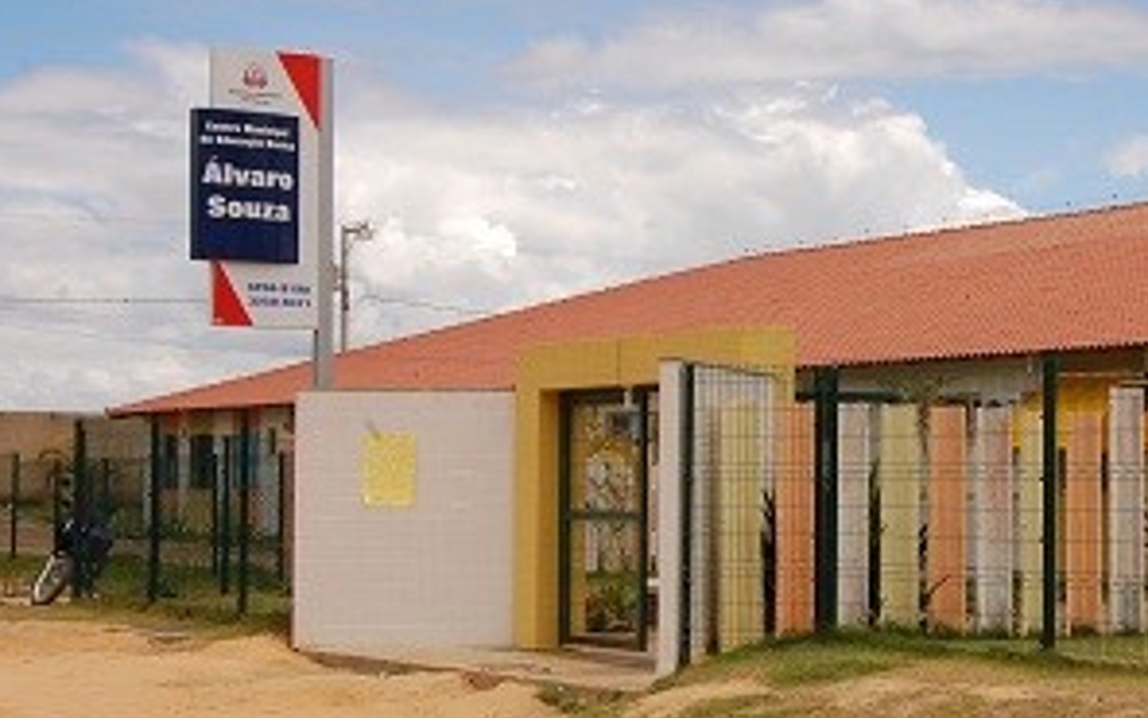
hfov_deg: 25.7
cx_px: 908
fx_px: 2472
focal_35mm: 79
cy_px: 382
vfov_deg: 16.5
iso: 400
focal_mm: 32
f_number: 14
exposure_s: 1/400
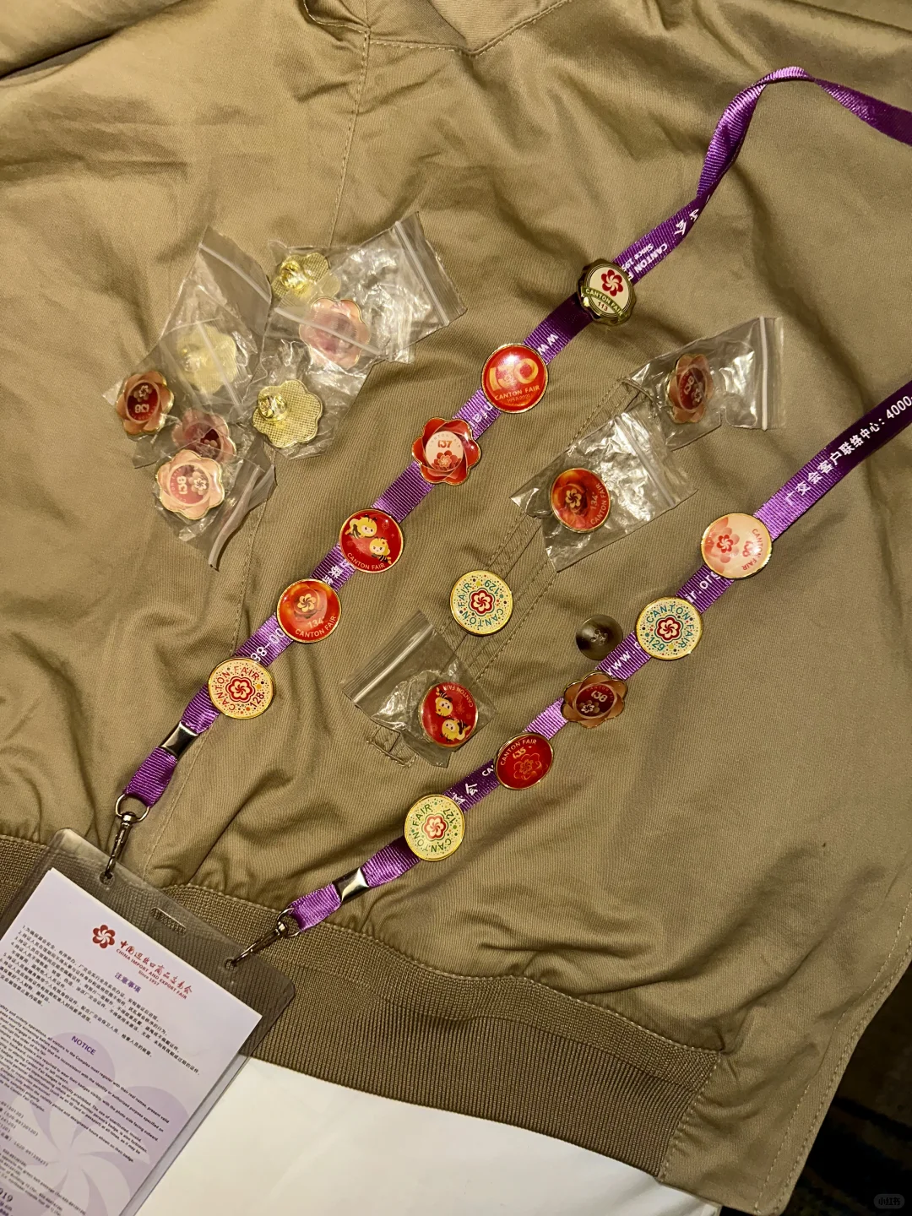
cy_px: 608
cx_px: 456
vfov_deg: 71.6
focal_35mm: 24
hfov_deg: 56.8
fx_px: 843
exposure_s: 1/68
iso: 100
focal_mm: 6.86
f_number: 1.78
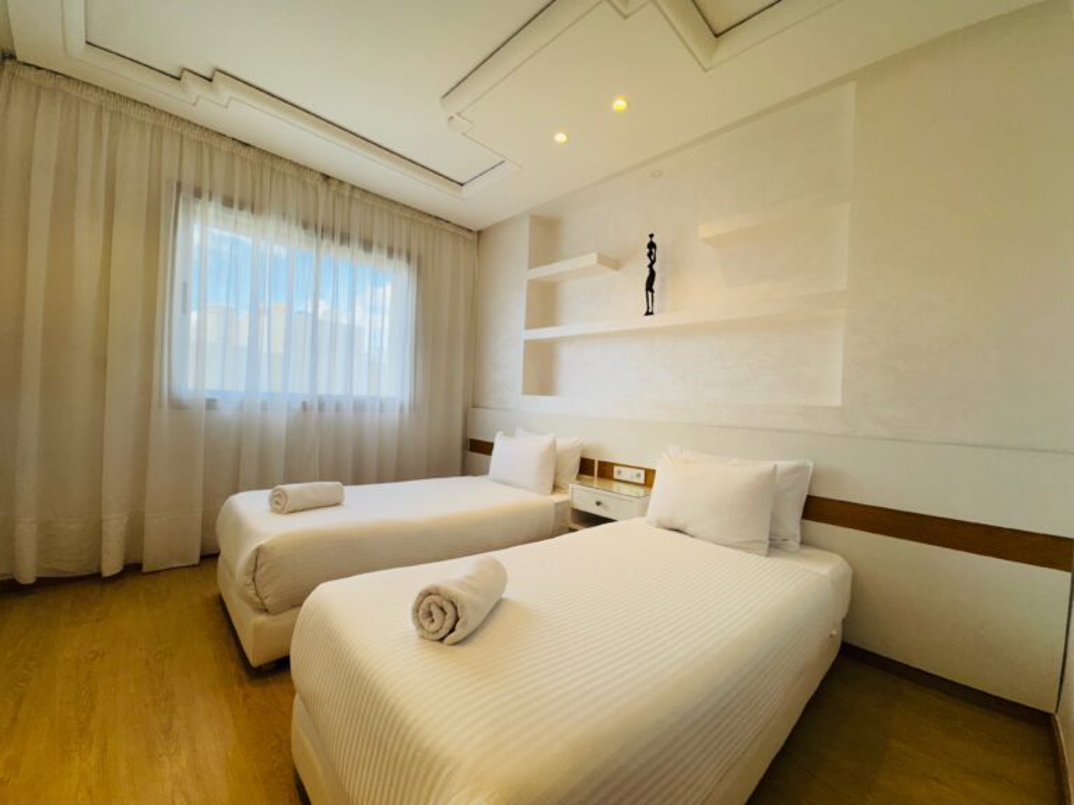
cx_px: 537
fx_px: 434
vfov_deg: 85.7
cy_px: 402
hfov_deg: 102.1
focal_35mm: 14
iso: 40
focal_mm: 2.22
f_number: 2.2
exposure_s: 1/126
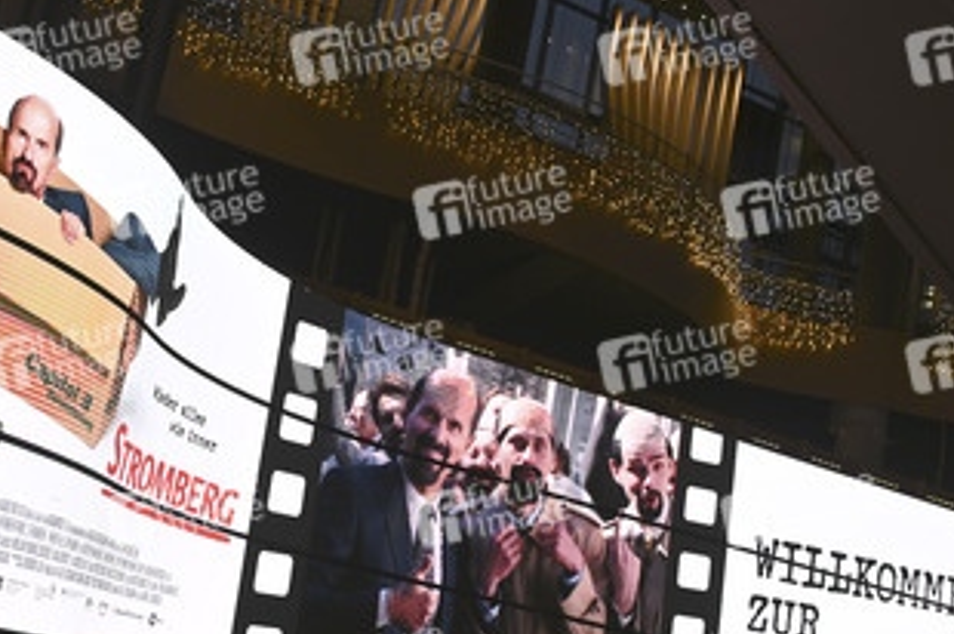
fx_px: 1350
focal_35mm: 51
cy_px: 434
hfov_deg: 38.8
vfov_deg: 26.2
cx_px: 411
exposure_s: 1/250
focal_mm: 35
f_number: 4
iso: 1000
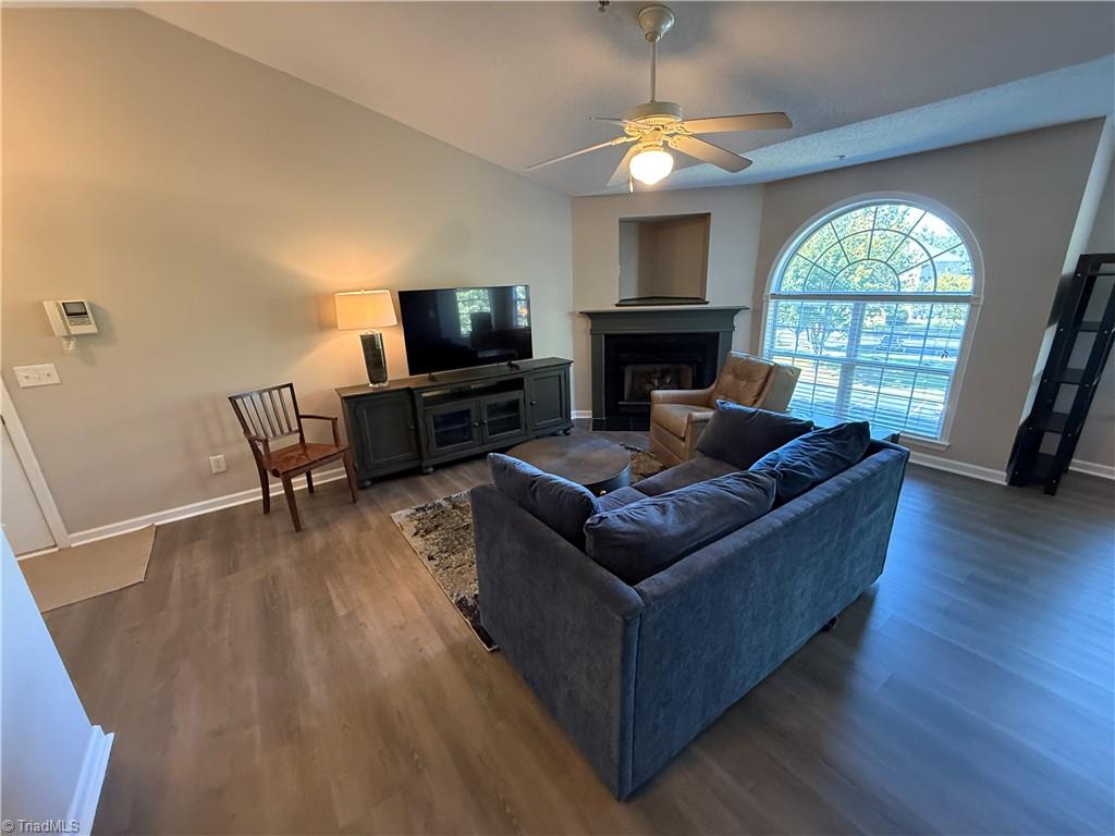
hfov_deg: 102.1
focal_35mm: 14
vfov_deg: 85.7
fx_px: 451
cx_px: 558
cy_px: 418
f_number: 2.2
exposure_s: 1/60
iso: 500
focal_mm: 2.22
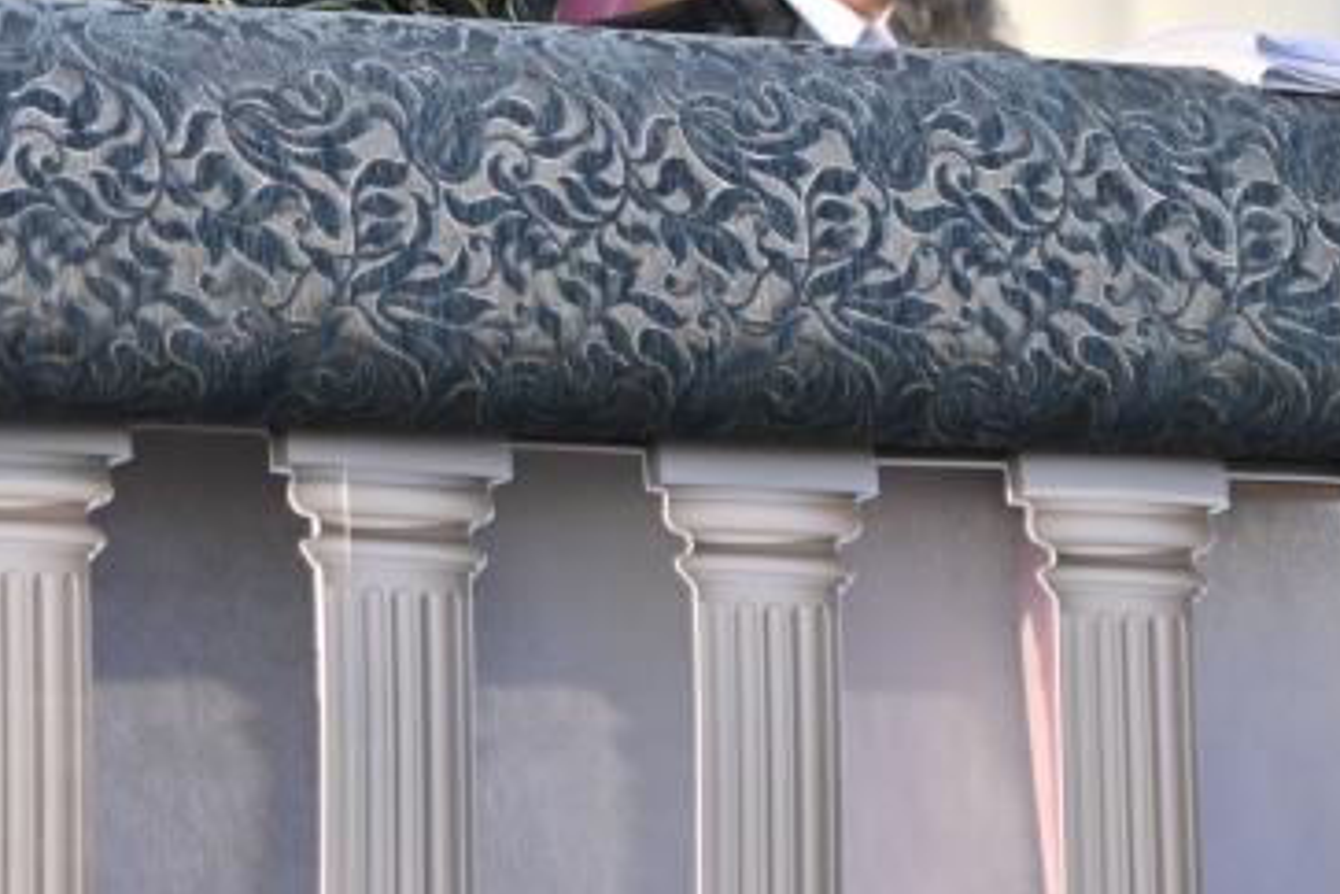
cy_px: -323
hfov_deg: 8.5
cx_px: 26
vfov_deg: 5.7
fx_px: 8933
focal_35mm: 240
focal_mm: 85
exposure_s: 1/640
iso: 80
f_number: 4
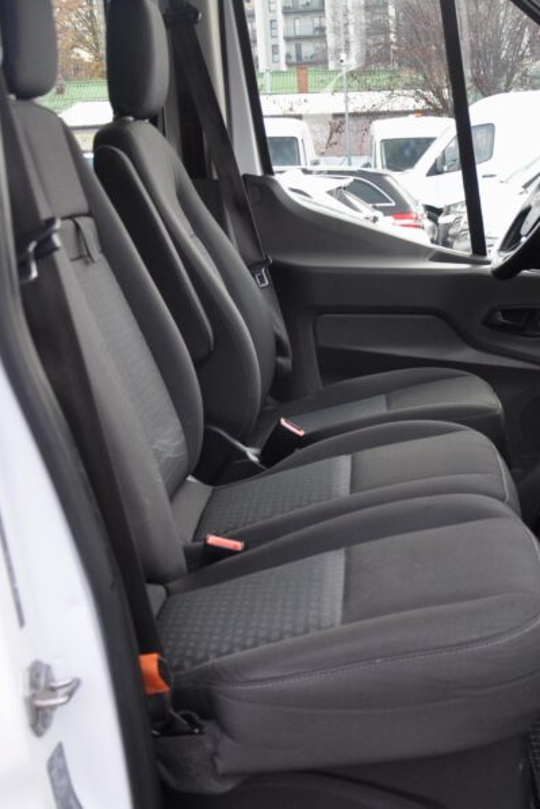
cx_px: 478
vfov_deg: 36.9
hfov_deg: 24.5
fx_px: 1211
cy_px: 446
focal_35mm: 54
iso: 500
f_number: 4
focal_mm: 21
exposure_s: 1/60
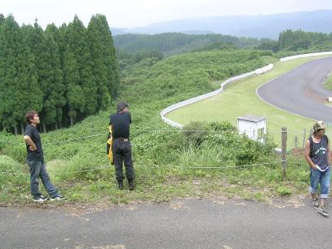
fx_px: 413
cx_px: 183
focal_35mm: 43
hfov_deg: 43.8
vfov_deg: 33.5
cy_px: 146
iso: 50
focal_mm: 5.4
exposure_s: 1/162
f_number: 4.8
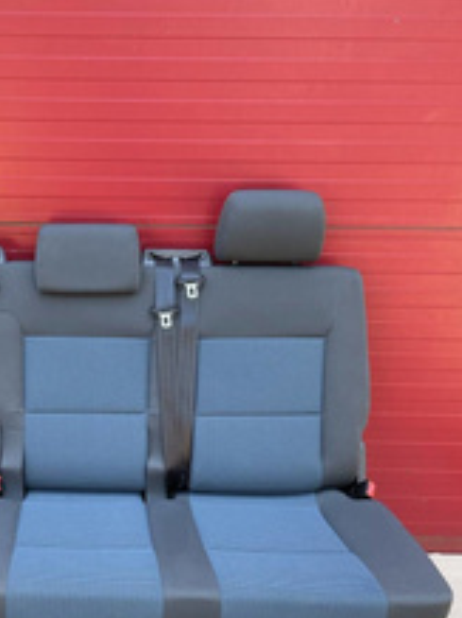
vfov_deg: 43.0
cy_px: 431
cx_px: 85
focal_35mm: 43
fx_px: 767
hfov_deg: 32.5
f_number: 1.6
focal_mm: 4.2
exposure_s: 1/121
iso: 50
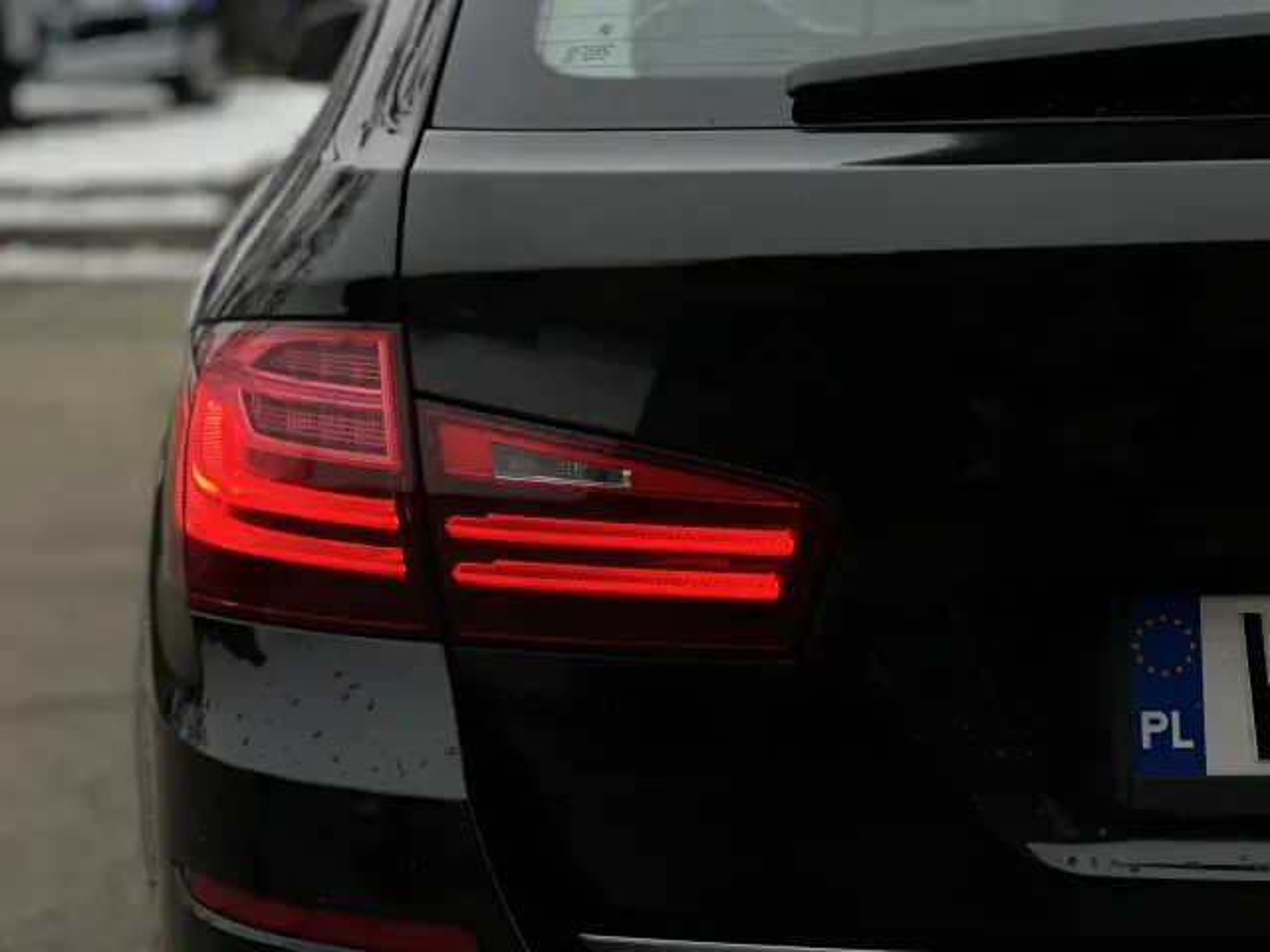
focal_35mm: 77
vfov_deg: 19.1
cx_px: 635
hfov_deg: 25.3
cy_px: 476
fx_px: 2825
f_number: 2.8
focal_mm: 9
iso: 20
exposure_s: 1/121
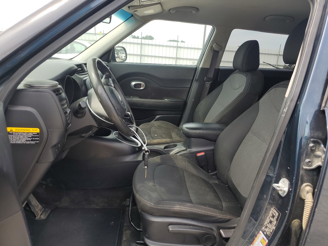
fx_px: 246
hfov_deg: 67.3
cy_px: 123
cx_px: 164
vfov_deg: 53.1
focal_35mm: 26
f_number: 1.5
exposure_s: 1/500
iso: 50
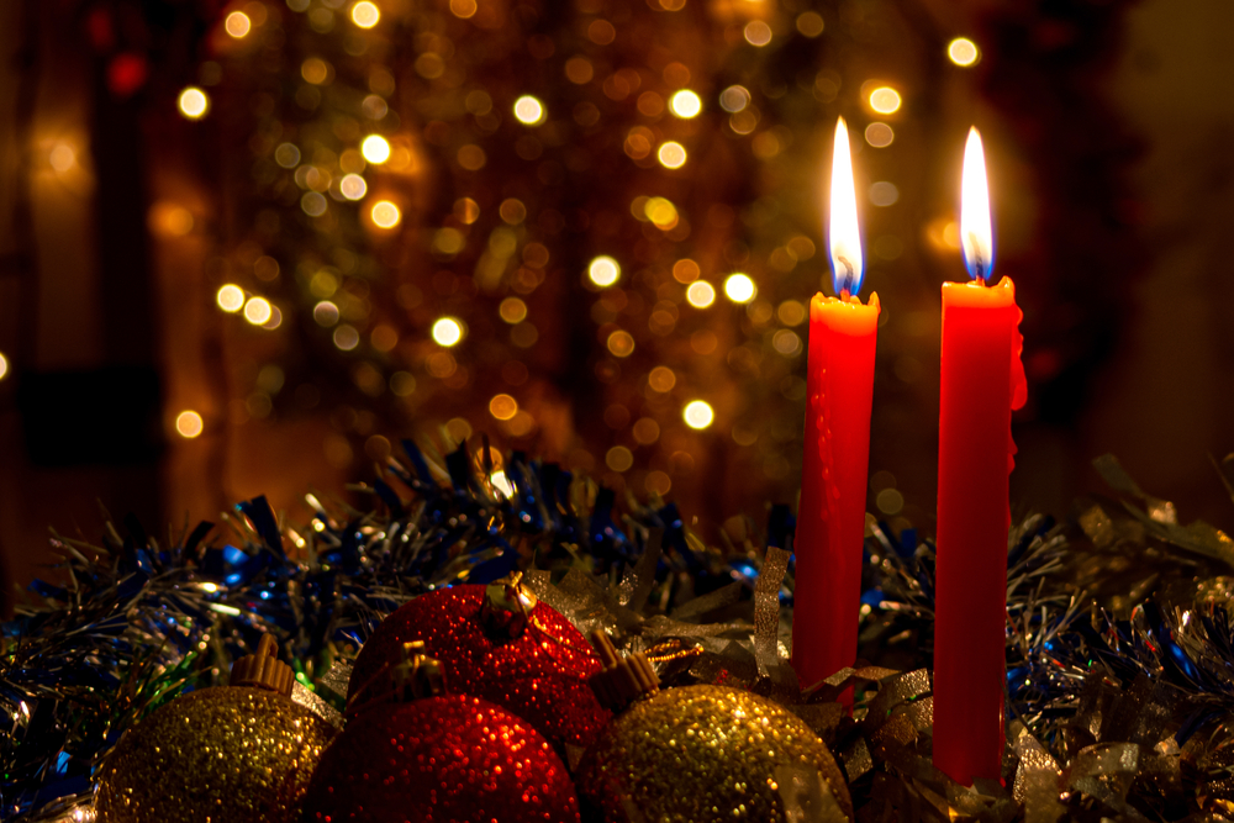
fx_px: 2828
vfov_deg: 16.6
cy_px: 412
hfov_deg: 24.6
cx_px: 617
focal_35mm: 82
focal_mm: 55
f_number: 4.5
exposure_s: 1/6
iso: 100
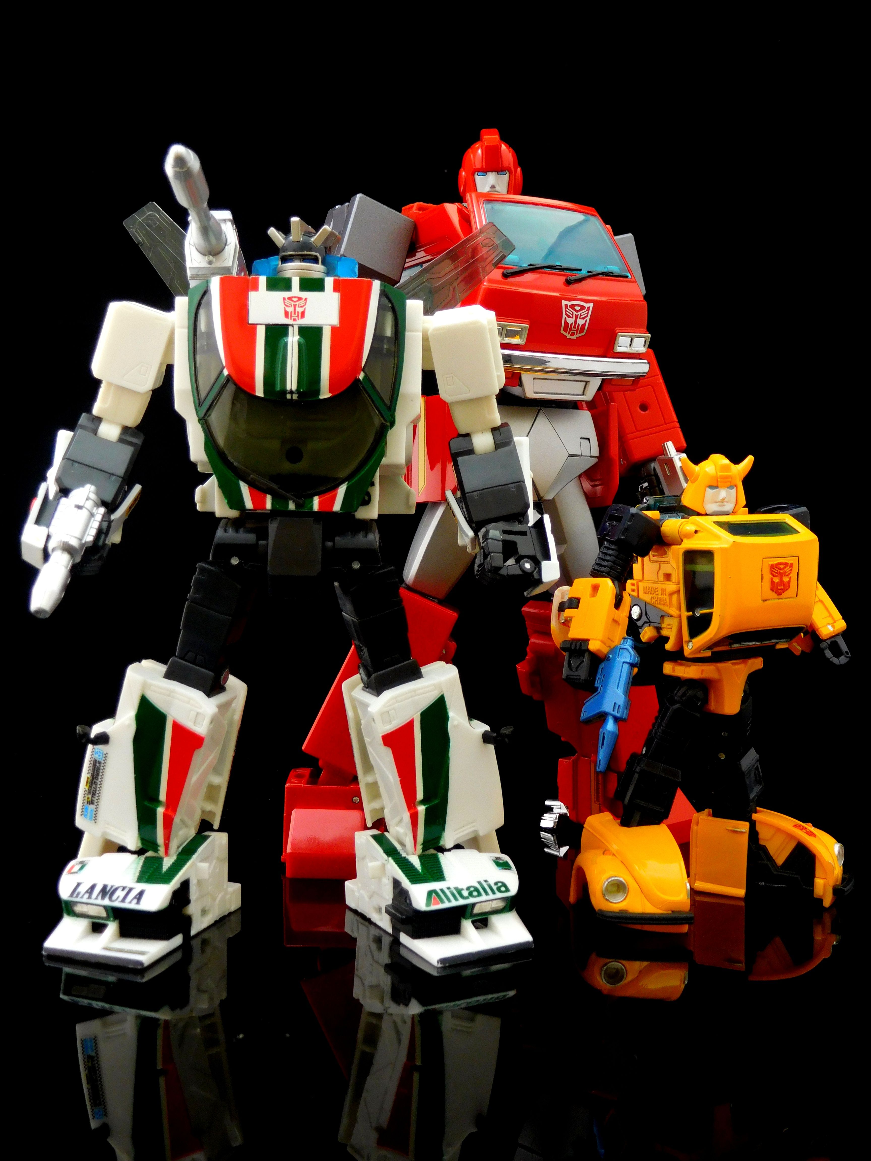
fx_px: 1510
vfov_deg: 42.1
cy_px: 580
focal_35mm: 45
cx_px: 436
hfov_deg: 32.2
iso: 200
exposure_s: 1/1.3
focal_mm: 8
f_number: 4
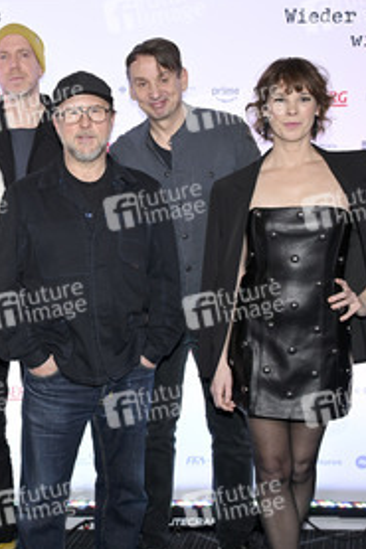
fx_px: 916
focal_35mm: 60
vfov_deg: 33.4
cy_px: 257
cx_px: -17
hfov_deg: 21.6
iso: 1250
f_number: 4
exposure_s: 1/100
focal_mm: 37
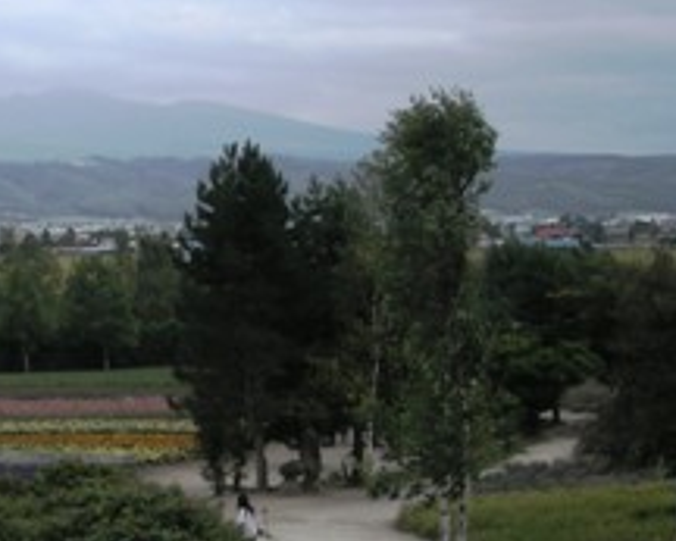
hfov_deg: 18.1
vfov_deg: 15.3
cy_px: 297
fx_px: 2022
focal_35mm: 101
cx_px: -116
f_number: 5.7
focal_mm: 5.7
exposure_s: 1/231
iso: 50
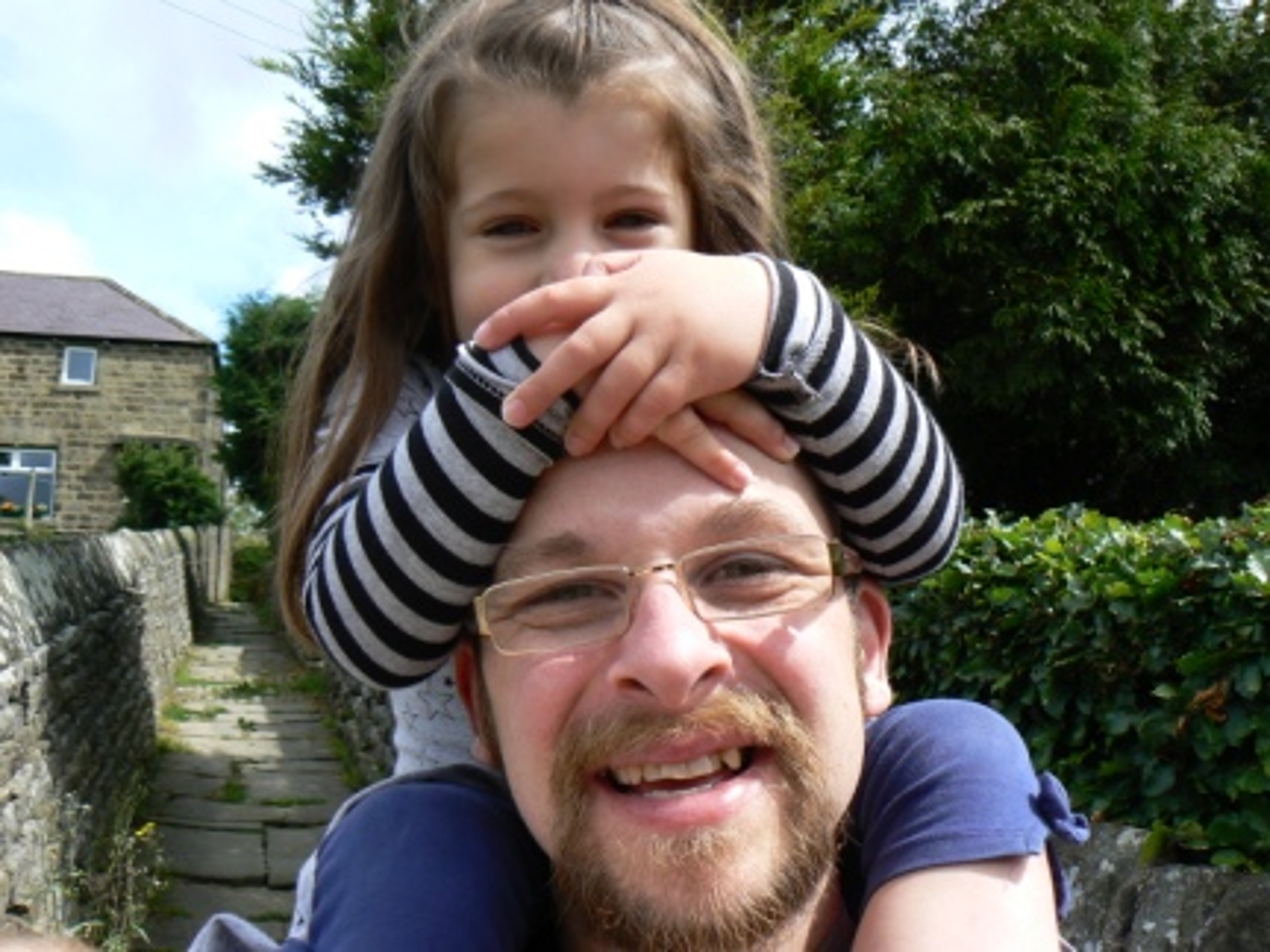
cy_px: 476
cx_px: 635
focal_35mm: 36
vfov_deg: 39.7
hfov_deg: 51.4
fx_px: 1321
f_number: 5.6
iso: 80
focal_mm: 6
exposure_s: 1/320
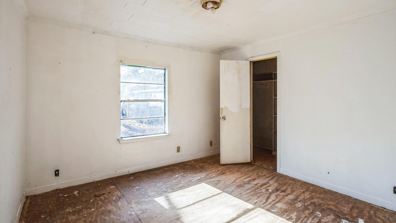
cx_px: 197
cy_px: 108
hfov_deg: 91.0
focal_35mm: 19
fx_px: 195
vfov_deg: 59.6
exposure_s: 1/100
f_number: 11
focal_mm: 17.5
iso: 640
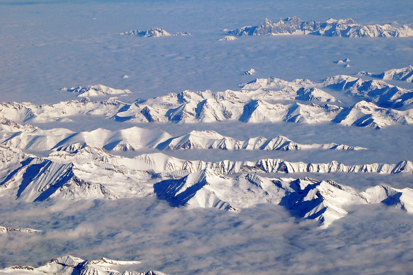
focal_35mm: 157
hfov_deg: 13.1
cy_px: 148
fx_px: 1800
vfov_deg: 8.7
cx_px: 274
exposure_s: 1/500
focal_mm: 70
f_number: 11
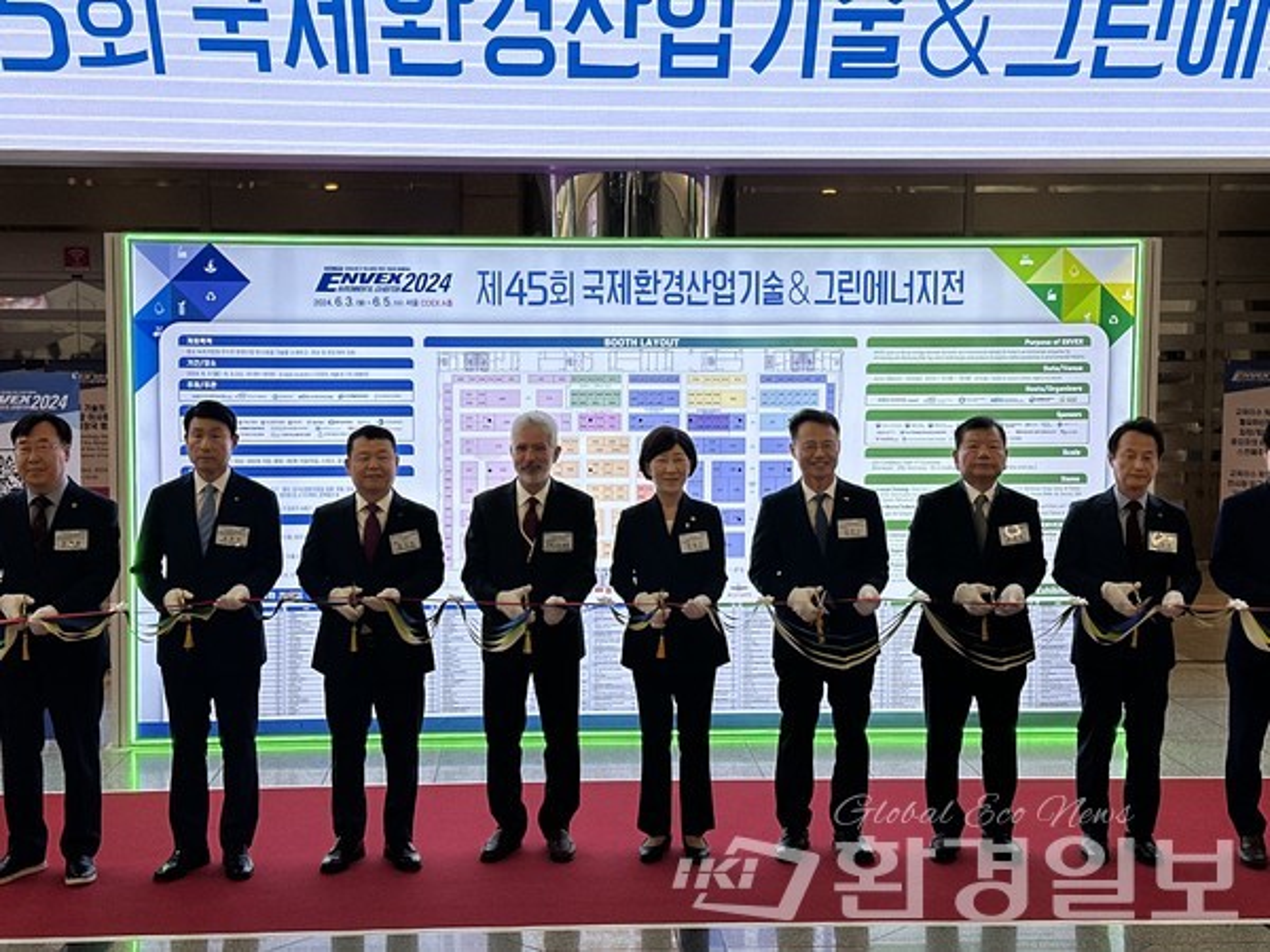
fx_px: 1761
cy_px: 476
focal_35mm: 48
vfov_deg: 30.3
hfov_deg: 39.7
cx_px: 635
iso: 64
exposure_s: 1/279
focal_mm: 6.86
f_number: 1.78
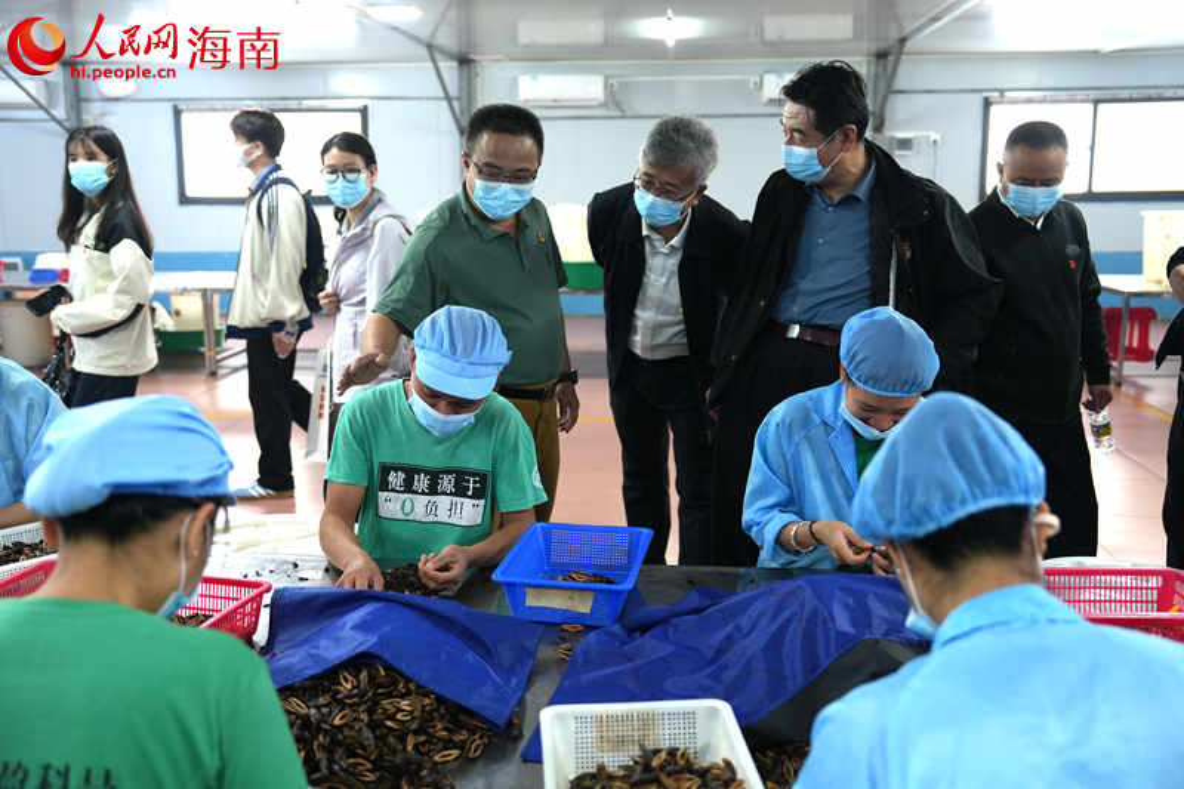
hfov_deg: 55.8
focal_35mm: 34
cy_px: 394
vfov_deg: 38.9
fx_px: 1118
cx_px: 592
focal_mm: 34
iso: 800
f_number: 2.8
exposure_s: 1/125
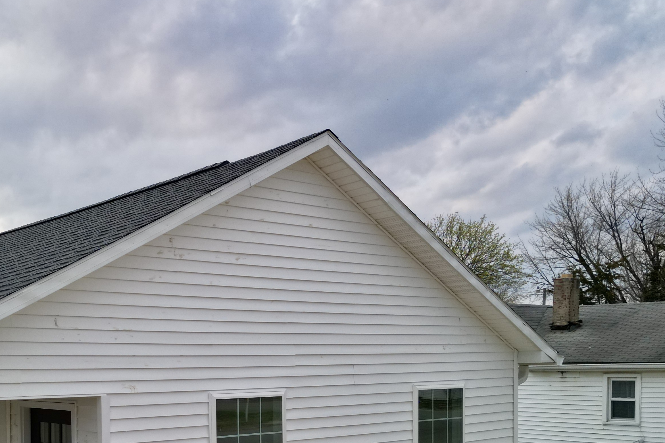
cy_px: 398
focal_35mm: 43
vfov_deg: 29.9
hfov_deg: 43.7
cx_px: 151
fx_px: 794
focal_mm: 6.72
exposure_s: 1/1250
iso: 150
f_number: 1.7
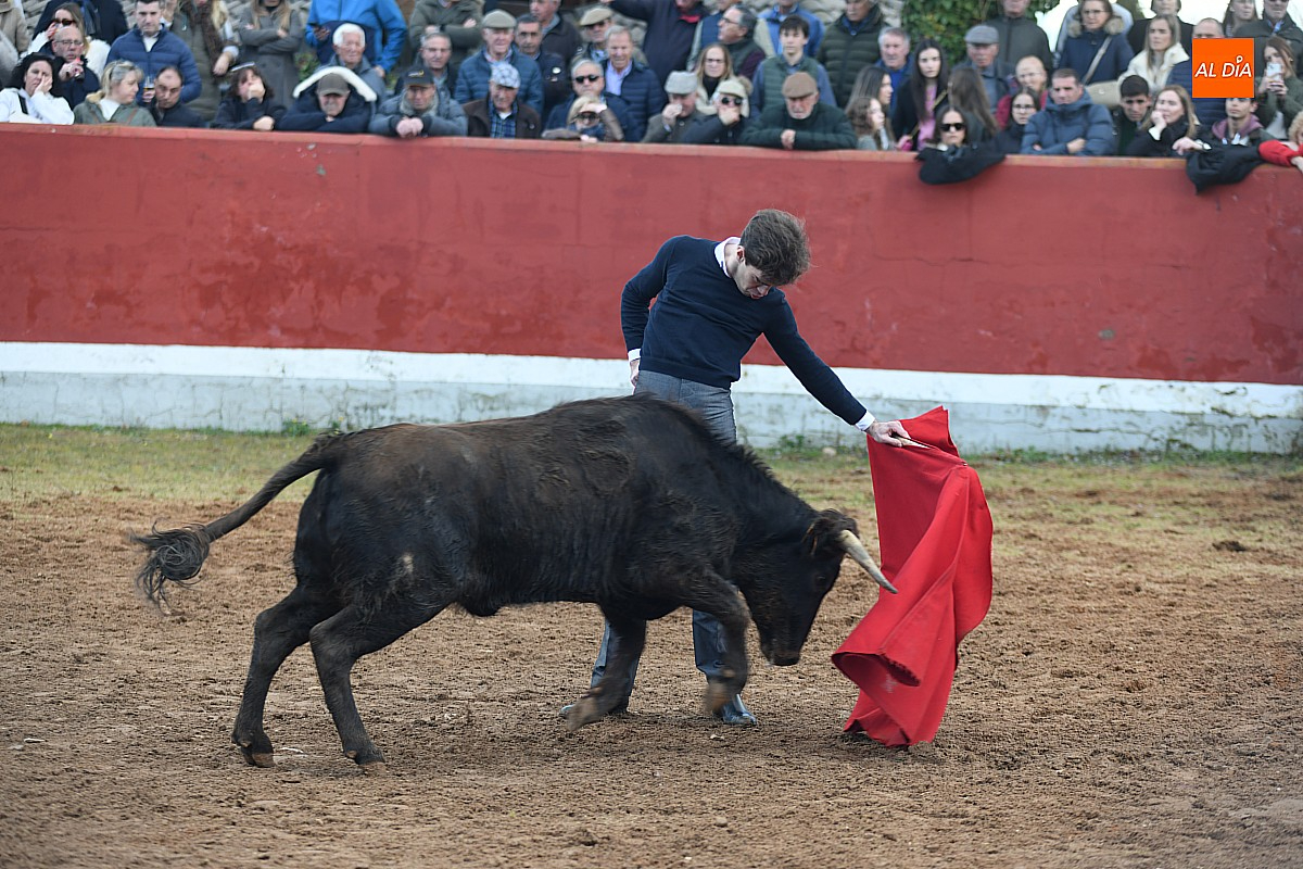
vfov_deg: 11.4
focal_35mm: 120
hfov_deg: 17.1
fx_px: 4343
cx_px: 652
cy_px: 434
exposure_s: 1/320
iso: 400
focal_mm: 120
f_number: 3.5
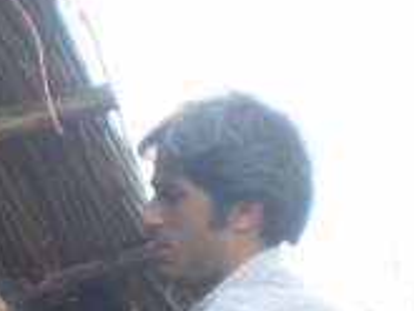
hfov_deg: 11.7
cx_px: -120
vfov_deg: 8.8
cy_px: 465
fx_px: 1963
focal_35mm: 164
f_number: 3.1
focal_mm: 6.3
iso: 64
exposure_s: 1/160
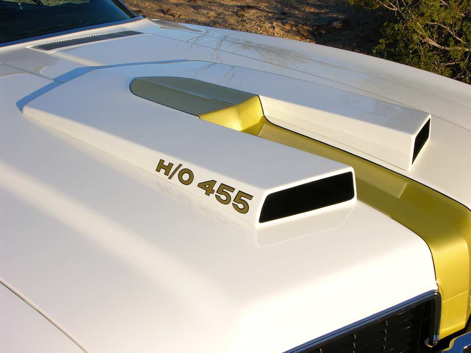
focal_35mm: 58
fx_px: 789
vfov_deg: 25.2
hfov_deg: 33.2
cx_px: 236
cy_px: 176
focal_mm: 14.7
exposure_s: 1/60
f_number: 7.9
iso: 50
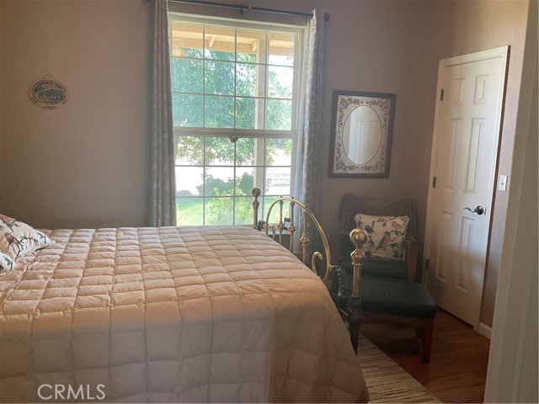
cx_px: 270
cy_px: 202
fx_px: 452
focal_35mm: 29
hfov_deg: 61.7
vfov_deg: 48.2
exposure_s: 1/60
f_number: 1.8
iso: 50
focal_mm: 3
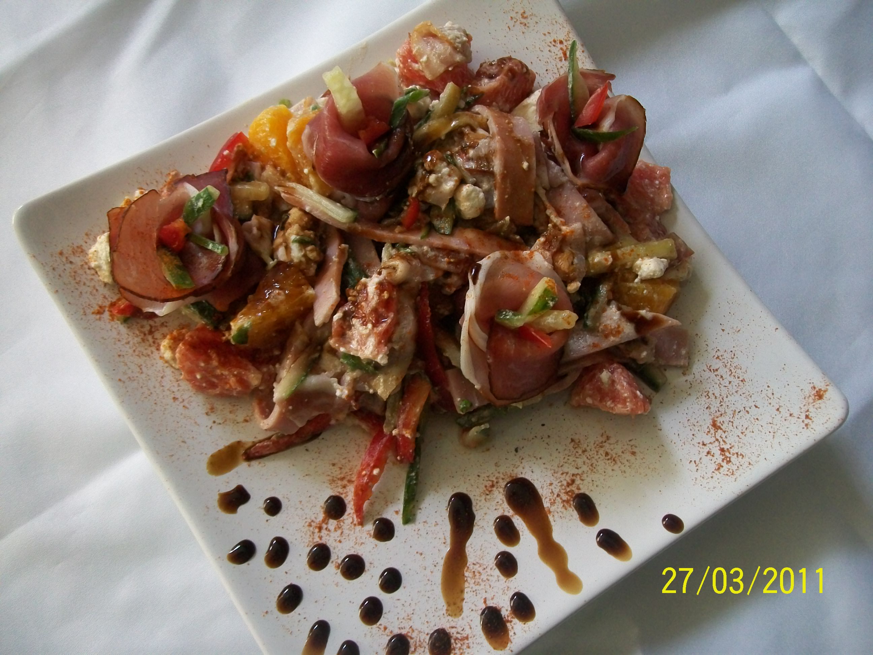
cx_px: 436
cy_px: 328
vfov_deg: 39.7
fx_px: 908
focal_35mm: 36
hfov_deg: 51.4
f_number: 2.7
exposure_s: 1/25
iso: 160
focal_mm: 6
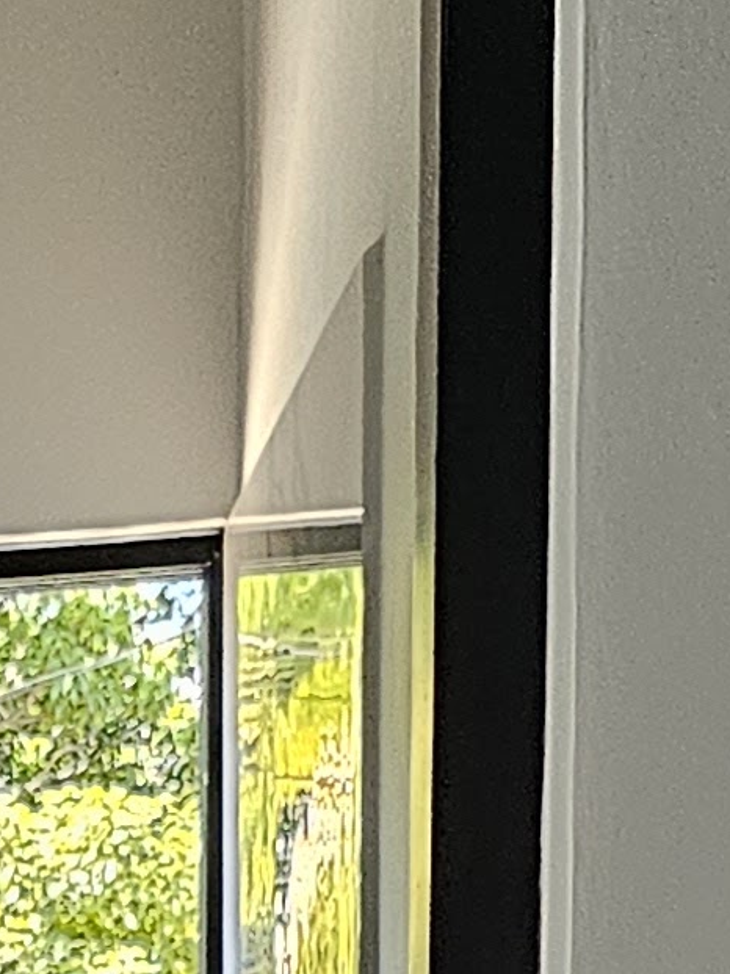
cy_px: 2379
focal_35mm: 148
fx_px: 4164
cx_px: -649
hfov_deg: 9.5
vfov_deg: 11.1
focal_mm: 6.3
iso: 500
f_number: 1.7
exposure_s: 1/359
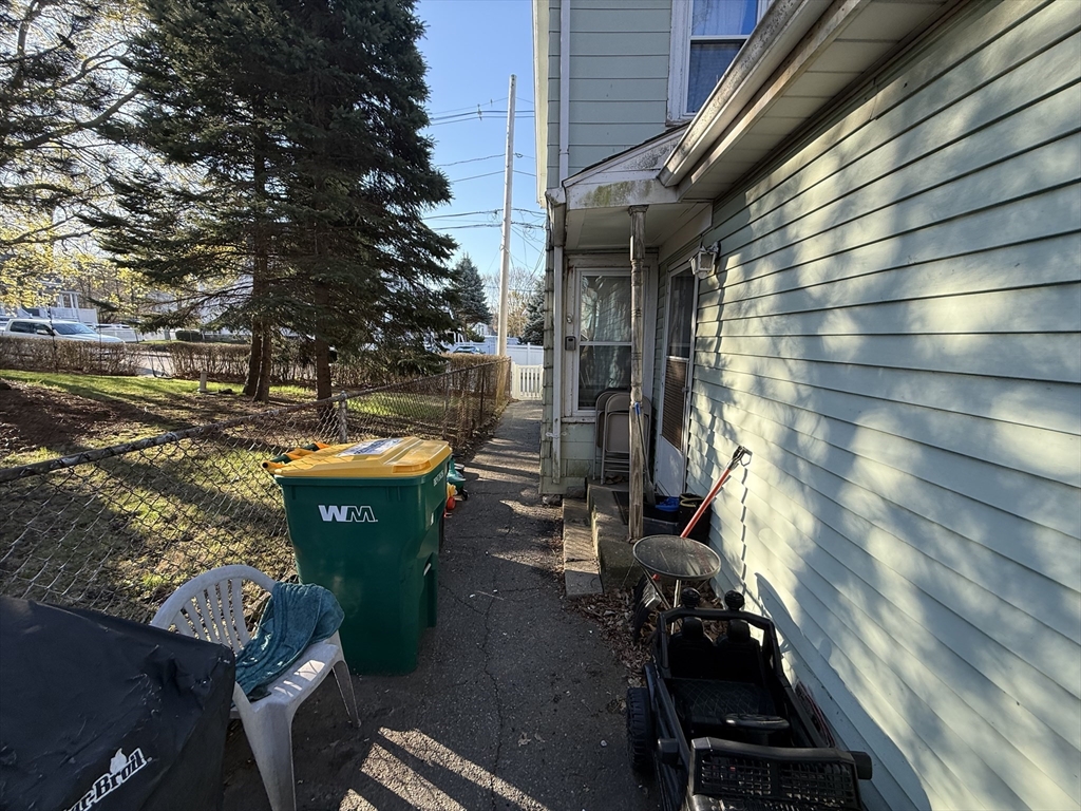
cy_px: 406
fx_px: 437
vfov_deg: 85.7
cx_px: 540
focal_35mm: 14
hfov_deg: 102.1
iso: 64
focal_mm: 2.22
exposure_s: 1/335
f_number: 2.2
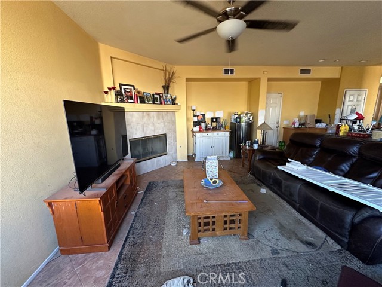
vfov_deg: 85.7
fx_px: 154
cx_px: 191
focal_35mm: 14
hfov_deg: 102.1
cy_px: 144
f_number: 2.2
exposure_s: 1/76
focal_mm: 2.22
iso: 320
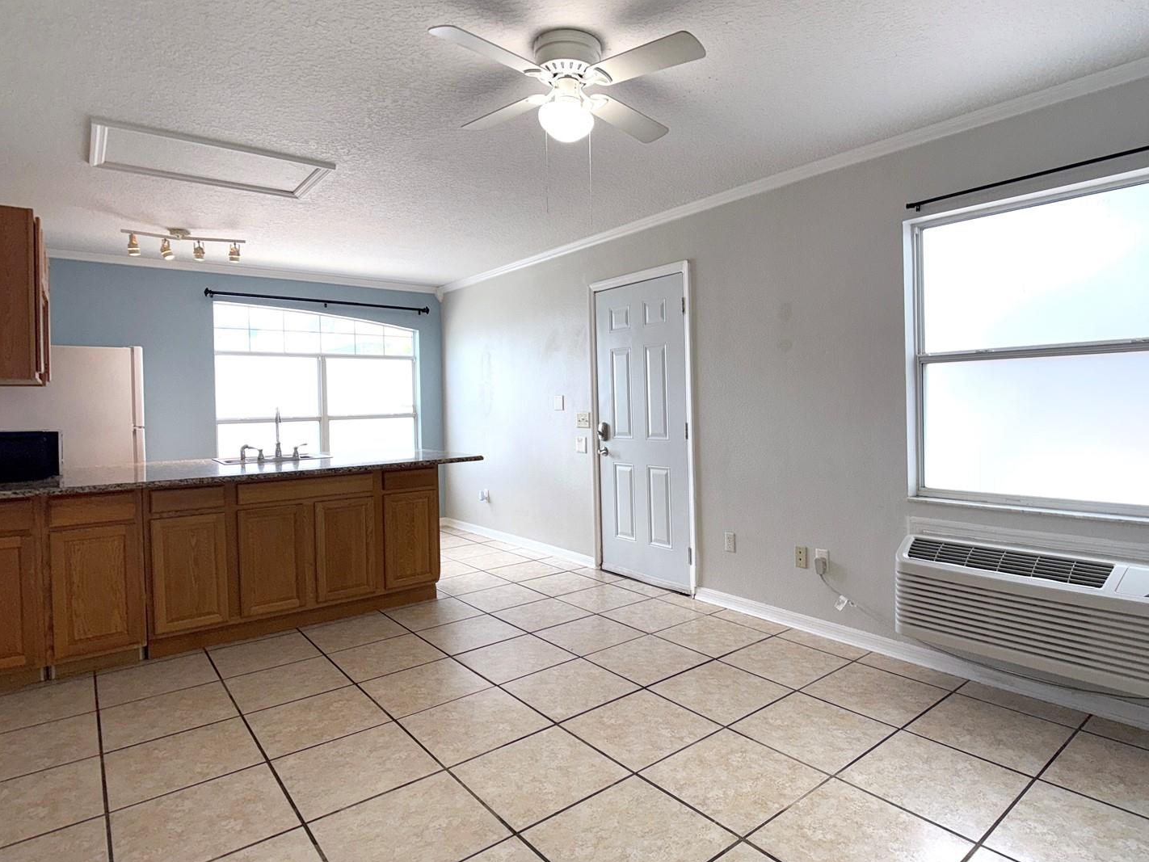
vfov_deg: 51.3
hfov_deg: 65.2
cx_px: 619
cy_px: 406
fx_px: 896
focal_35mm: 27
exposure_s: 1/318
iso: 64
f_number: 1.78
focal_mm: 6.76
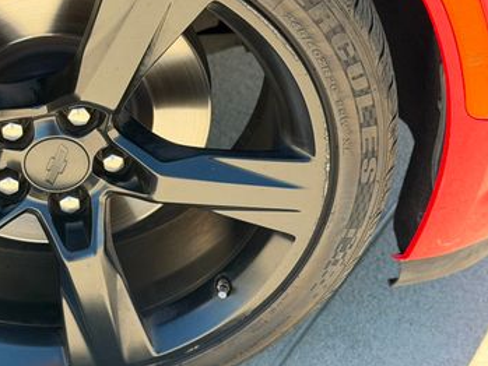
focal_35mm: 88
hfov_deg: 21.8
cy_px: 145
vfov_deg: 16.8
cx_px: 63
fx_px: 1241
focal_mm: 6.76
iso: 80
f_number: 1.78
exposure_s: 1/455
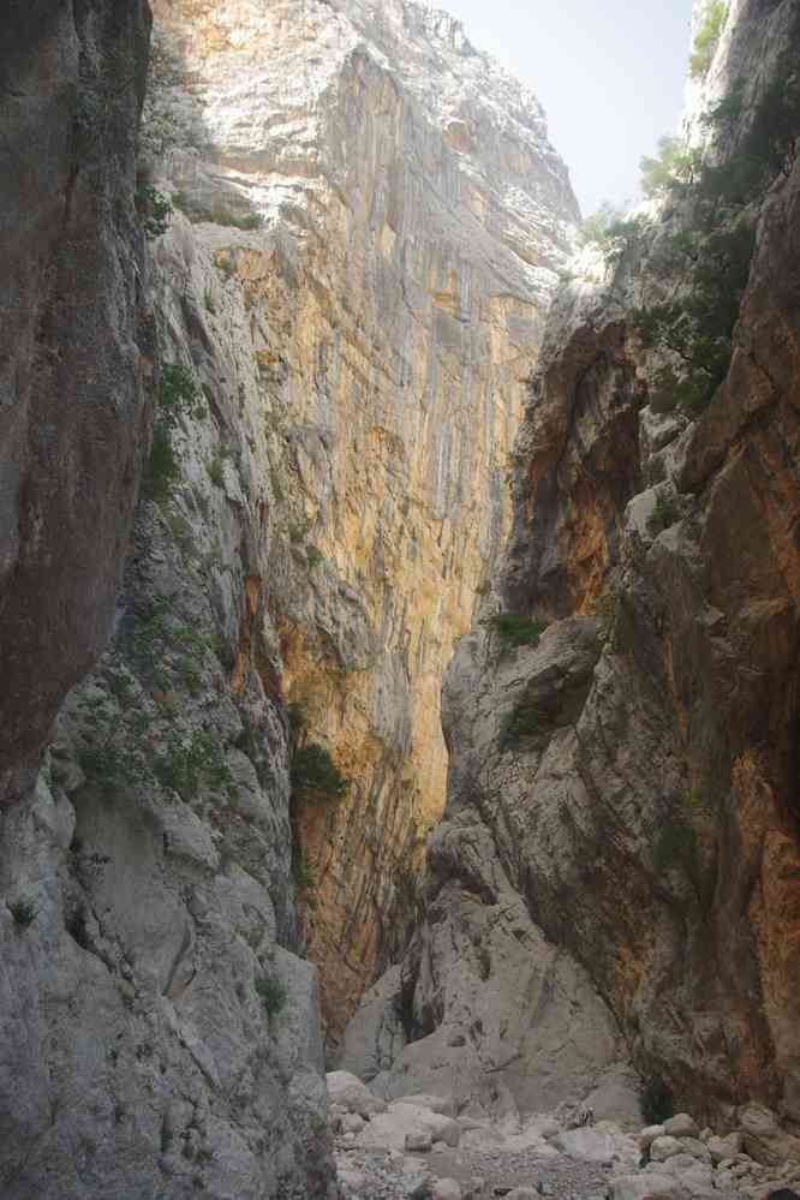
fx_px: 1000
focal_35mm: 30
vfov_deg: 61.9
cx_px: 400
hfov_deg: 43.6
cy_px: 600
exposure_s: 1/50
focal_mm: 20
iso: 200
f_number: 5.6
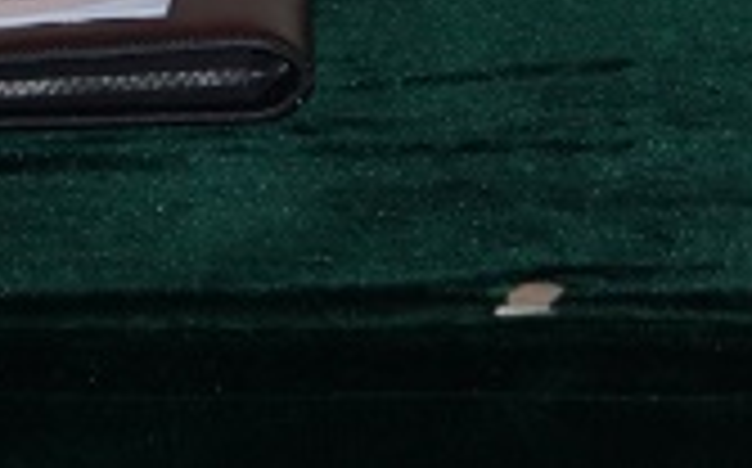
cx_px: 1599
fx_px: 8775
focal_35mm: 429
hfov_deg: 4.8
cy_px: -788
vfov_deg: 3.0
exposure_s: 1/100
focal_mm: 55
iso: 400
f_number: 5.6
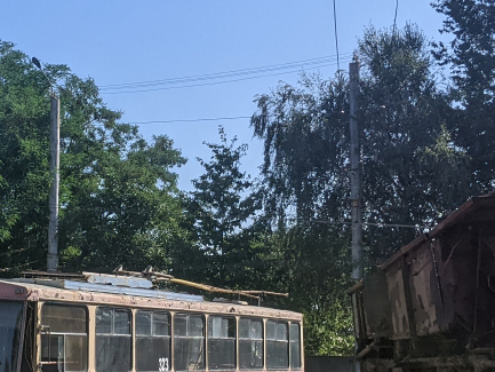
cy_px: 188
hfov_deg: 23.8
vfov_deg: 18.2
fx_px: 1159
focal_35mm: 81
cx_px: 110
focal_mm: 4.44
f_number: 1.8
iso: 56
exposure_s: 1/3356
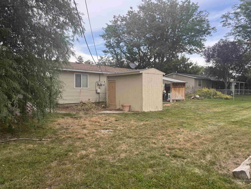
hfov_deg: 71.6
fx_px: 174
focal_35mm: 24
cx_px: 126
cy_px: 94
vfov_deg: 56.8
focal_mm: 6.76
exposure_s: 1/842
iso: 80
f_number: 1.78
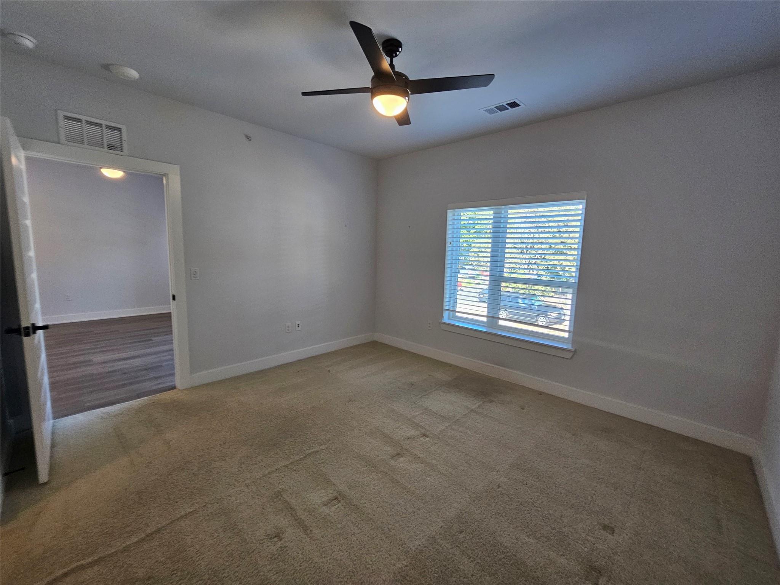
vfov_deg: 89.9
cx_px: 390
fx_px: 293
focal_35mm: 13
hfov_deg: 106.2
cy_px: 292
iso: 80
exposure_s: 1/60
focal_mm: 2.2
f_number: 2.2
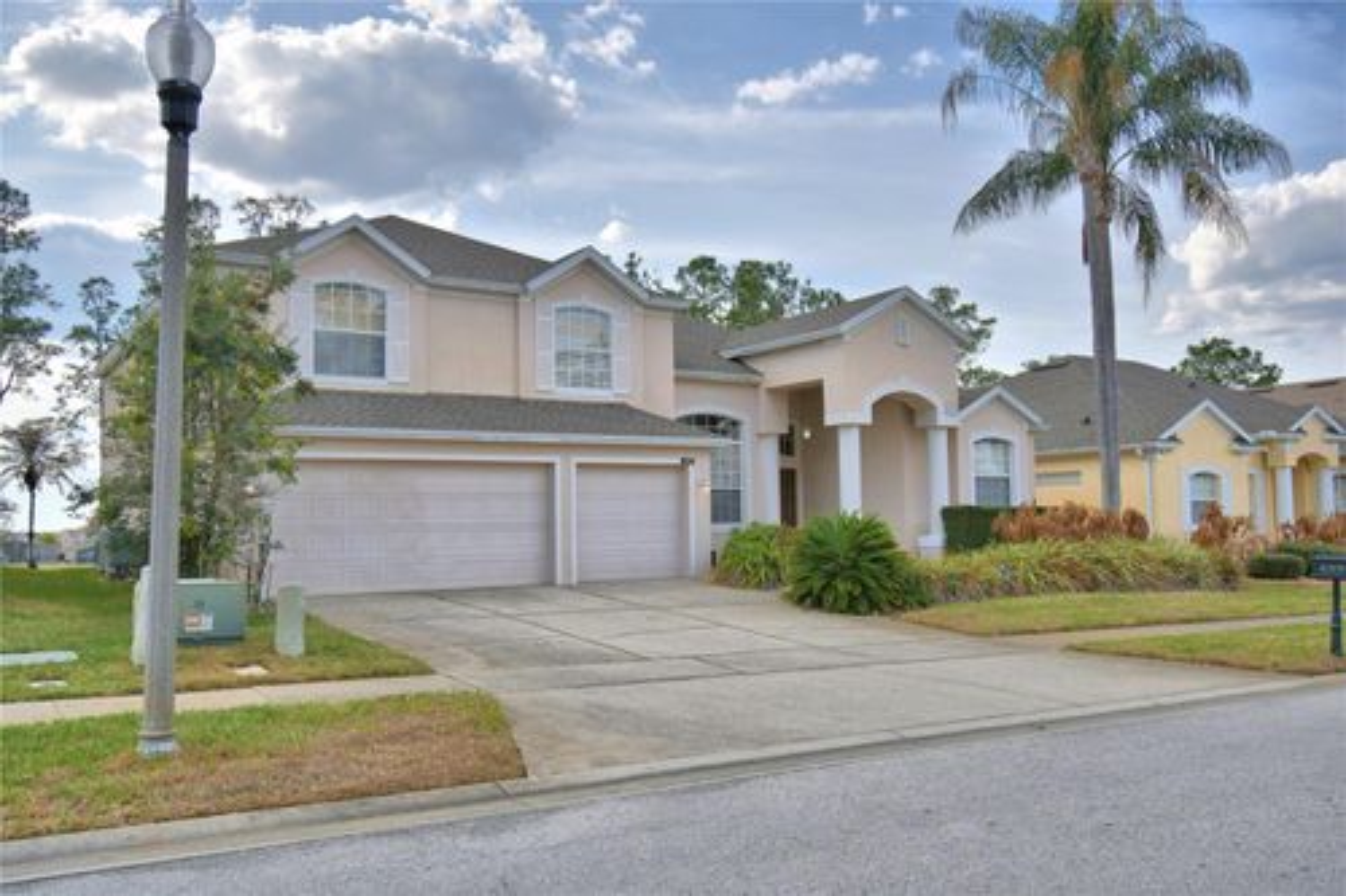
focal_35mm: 30
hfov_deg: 61.9
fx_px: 1121
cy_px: 448
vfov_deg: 43.6
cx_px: 673
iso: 100
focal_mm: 20
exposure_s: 1/640
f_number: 5.6
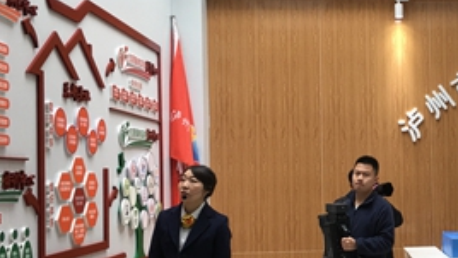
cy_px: 161
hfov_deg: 33.5
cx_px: 415
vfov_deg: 20.4
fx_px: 717
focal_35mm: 59
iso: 25
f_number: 2.2
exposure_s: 1/33
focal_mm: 4.15
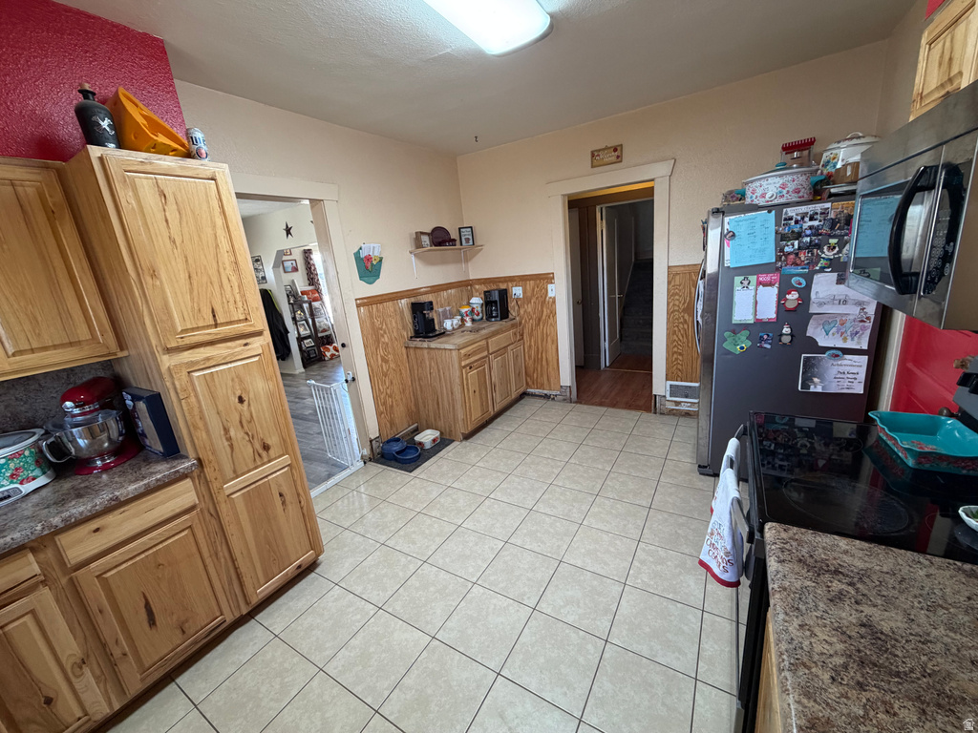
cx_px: 489
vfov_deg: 85.7
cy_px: 366
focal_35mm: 14
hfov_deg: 102.1
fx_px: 396
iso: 320
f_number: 2.2
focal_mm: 2.22
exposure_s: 1/120
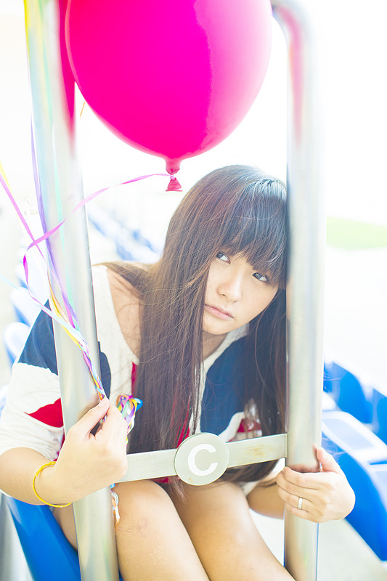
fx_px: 565
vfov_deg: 54.4
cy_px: 290
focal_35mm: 35
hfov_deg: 37.8
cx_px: 194
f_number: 2.8
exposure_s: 1/400
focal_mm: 35
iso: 100
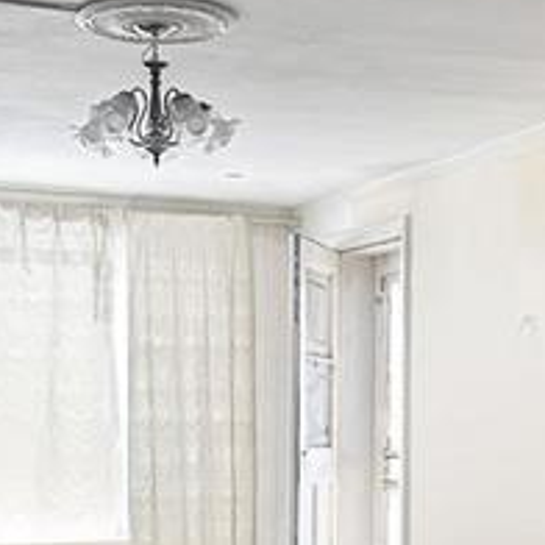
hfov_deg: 20.9
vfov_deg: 18.9
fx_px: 1478
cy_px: 759
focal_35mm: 83
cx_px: 298
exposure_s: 1/60
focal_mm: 6.86
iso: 500
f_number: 1.78
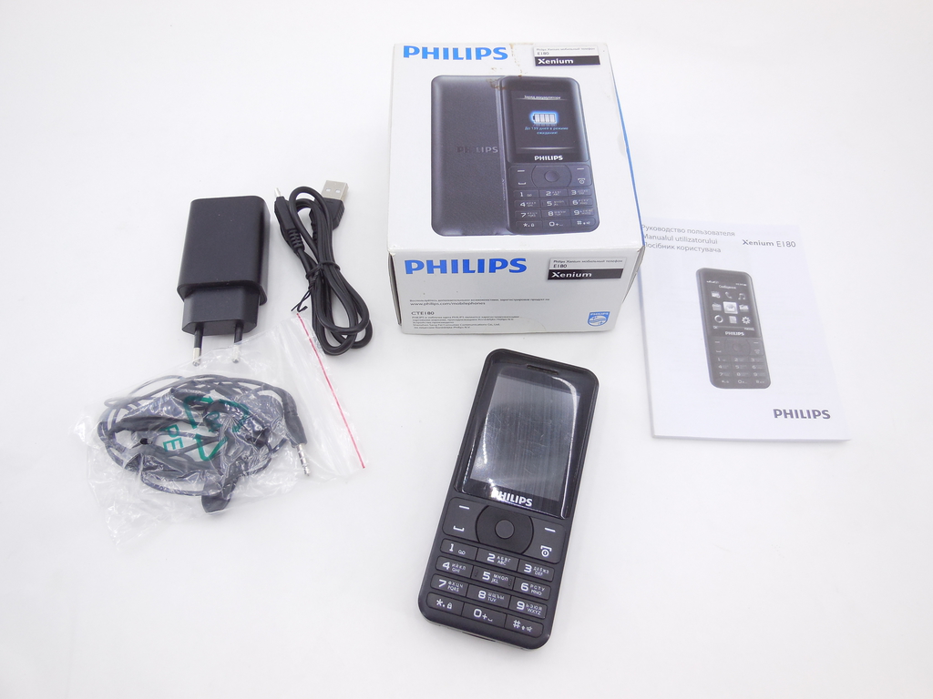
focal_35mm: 25
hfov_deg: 69.4
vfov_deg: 54.9
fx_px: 674
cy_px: 350
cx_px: 466
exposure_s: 1/80
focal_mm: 4.5
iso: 125
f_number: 3.1
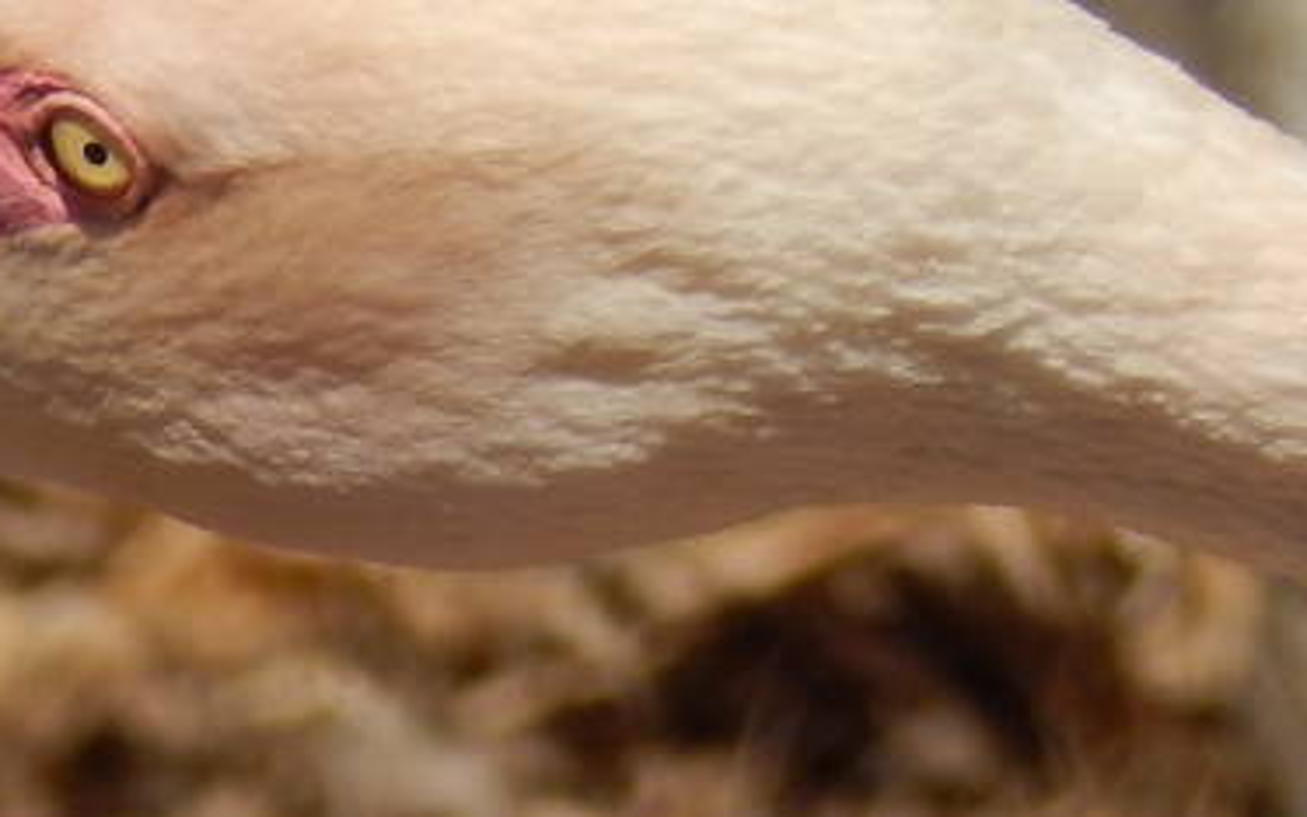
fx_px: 69409
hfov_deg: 1.1
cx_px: -479
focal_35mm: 1948
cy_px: 1676
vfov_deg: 0.7
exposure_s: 1/800
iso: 125
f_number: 5.7
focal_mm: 76.4
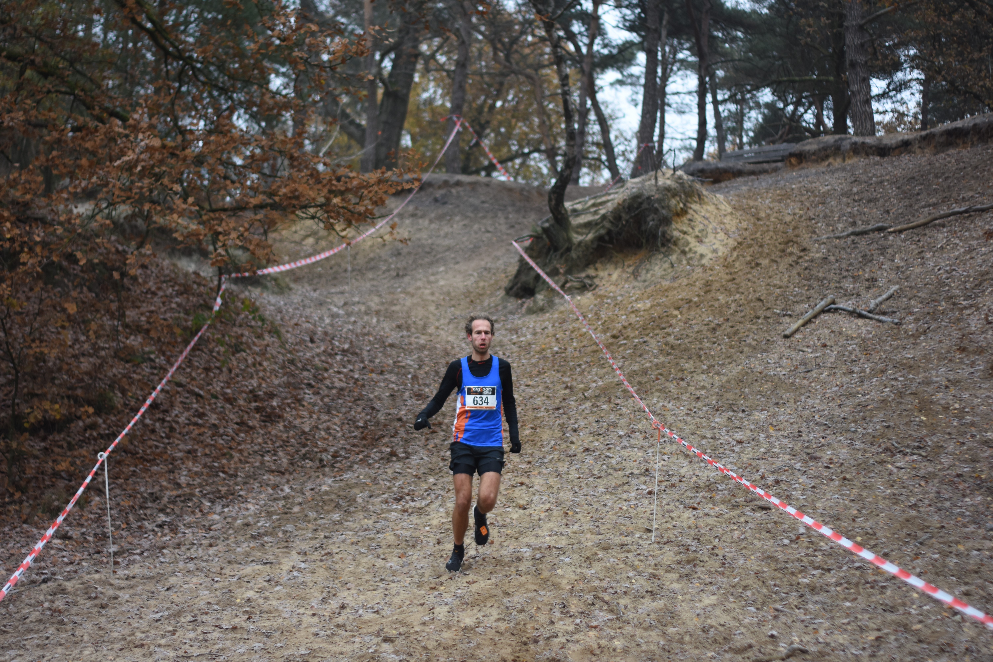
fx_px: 2069
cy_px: 331
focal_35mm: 75
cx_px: 496
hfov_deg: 27.0
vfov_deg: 18.2
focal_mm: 50
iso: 250
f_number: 2
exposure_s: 1/1000
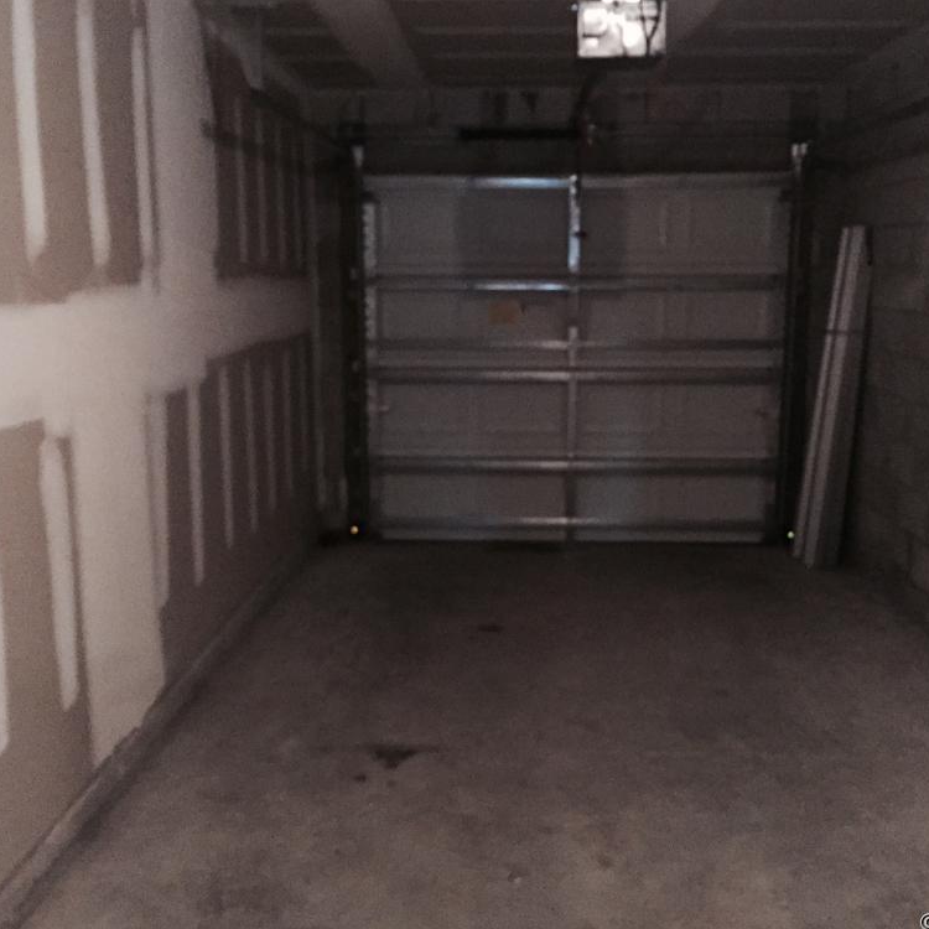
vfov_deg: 47.2
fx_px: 1063
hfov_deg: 47.2
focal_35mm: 35
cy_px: 455
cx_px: 488
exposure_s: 1/15
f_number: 2.2
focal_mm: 4.15
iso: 500
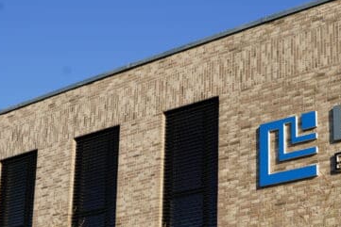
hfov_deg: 23.8
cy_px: 237
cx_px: 234
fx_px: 805
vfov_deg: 15.7
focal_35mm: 85
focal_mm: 30
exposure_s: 1/160
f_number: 10
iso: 100
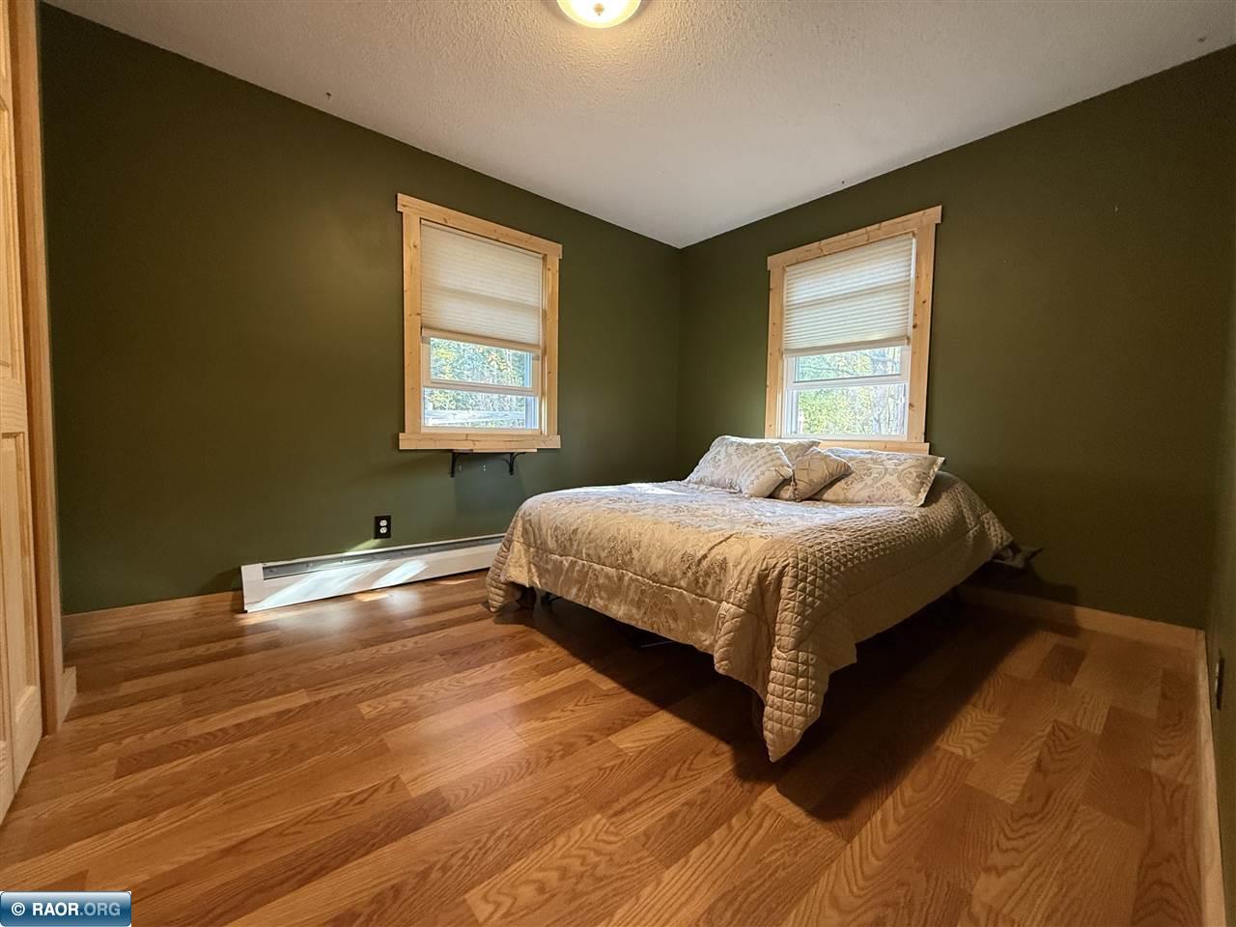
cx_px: 618
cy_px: 464
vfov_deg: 85.7
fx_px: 500
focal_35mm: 14
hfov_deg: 102.1
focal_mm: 2.22
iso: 320
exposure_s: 1/120
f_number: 2.2
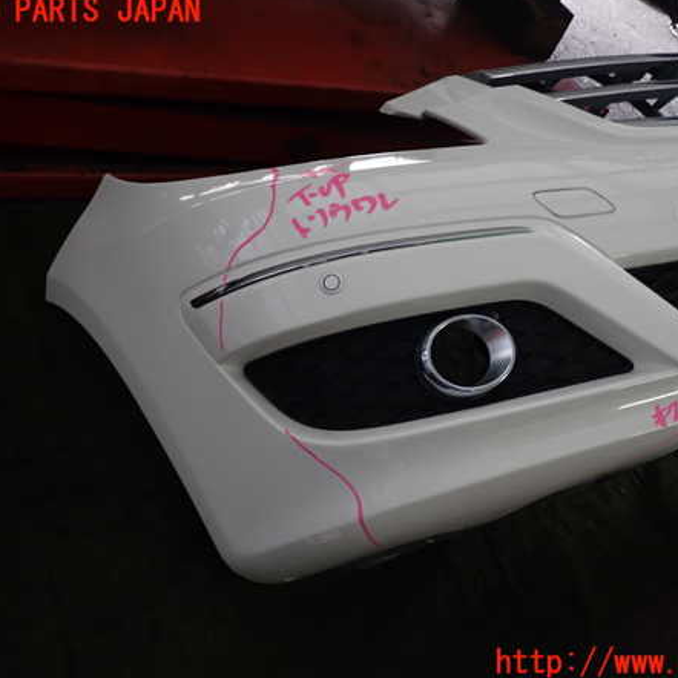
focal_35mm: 30
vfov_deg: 54.0
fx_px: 665
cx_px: 382
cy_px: 337
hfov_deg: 53.9
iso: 200
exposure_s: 1/30
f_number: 2
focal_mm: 4.5
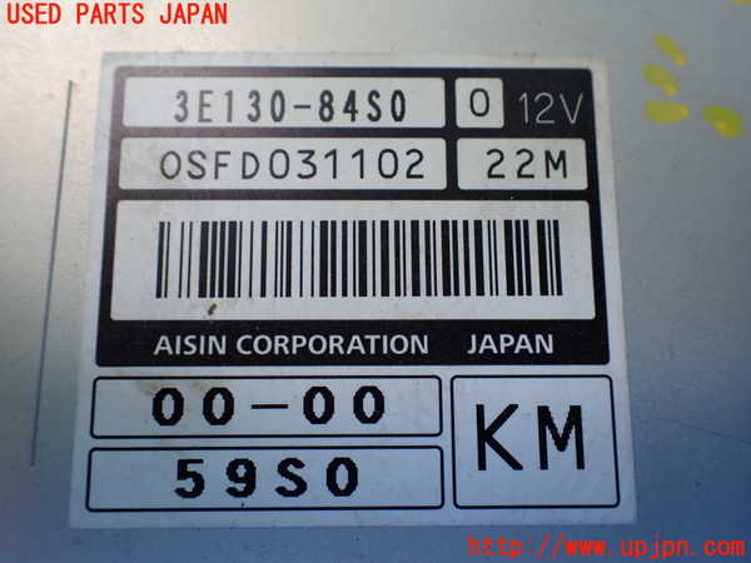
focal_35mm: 30
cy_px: 282
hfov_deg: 60.0
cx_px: 376
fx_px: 651
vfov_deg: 46.8
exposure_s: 1/125
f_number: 2.3
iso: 160
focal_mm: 5.4
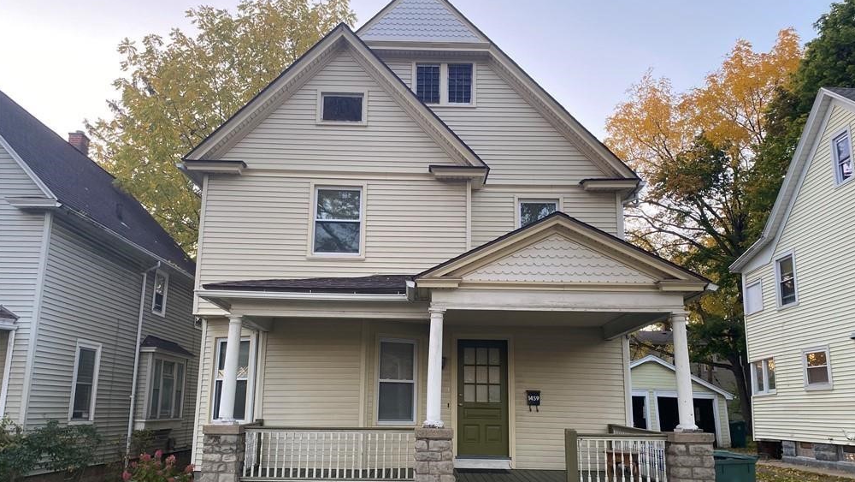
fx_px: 658
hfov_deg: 66.1
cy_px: 283
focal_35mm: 29
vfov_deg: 40.1
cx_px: 433
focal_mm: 4.25
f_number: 1.8
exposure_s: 1/121
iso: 64
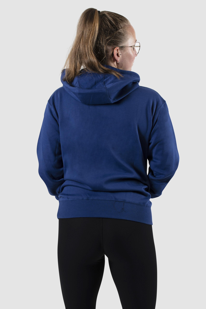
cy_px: 154
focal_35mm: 84
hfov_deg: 16.3
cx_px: 103
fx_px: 721
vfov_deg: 24.2
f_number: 9
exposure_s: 1/250
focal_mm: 56
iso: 100
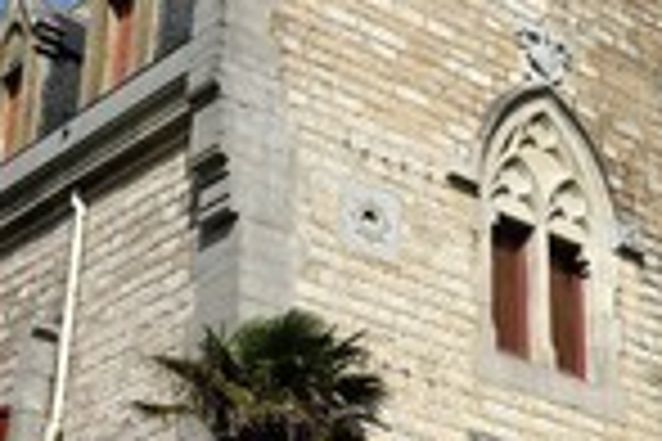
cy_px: 99
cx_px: 347
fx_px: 1784
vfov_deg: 14.0
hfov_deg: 21.0
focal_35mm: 97
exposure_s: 1/250
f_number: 16
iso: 200
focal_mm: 34
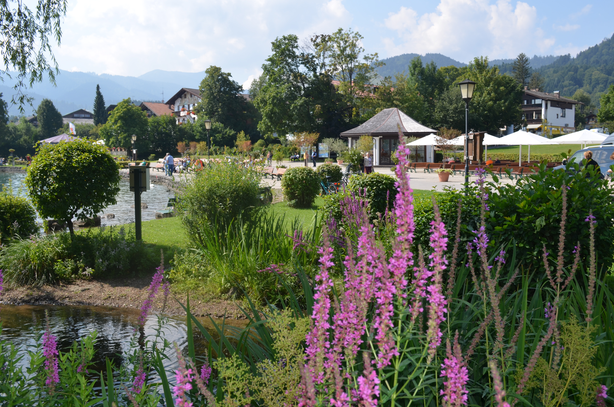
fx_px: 562
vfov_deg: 39.8
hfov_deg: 57.3
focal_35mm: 33
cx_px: 307
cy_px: 204
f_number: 8
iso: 100
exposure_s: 1/200
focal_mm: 22
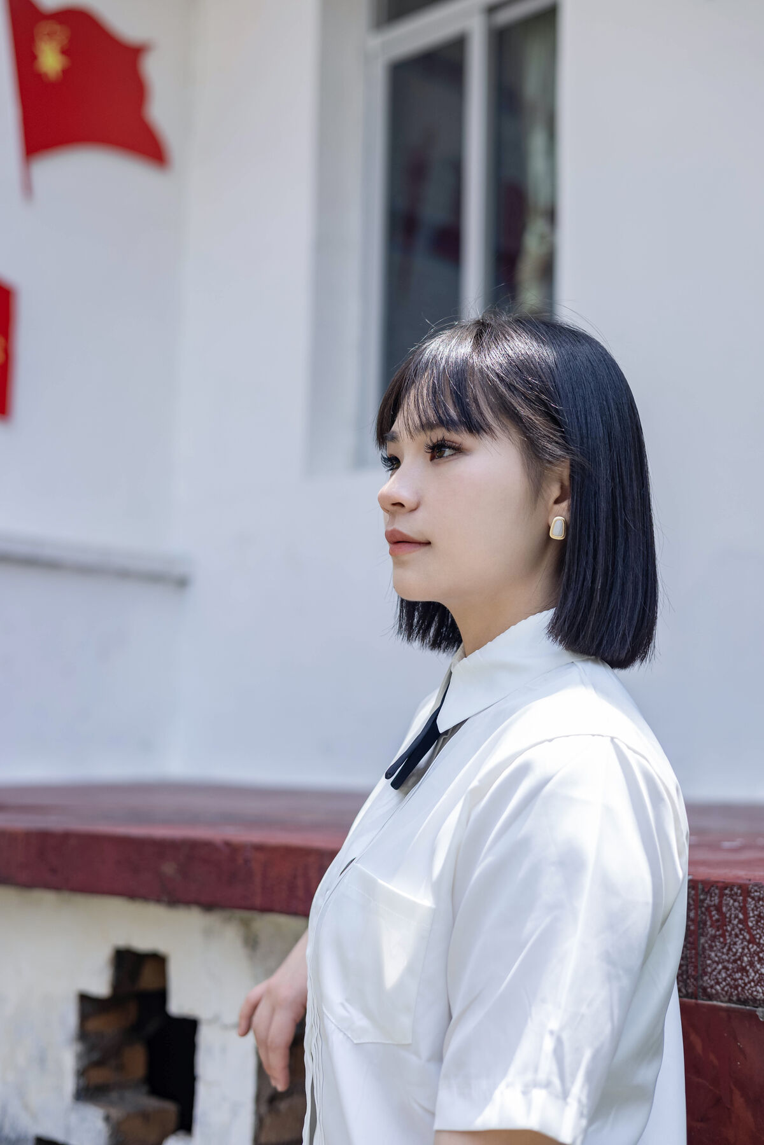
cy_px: 572
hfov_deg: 27.0
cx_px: 382
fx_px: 1592
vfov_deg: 39.6
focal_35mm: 50
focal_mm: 50
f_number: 3.2
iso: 125
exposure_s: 1/640
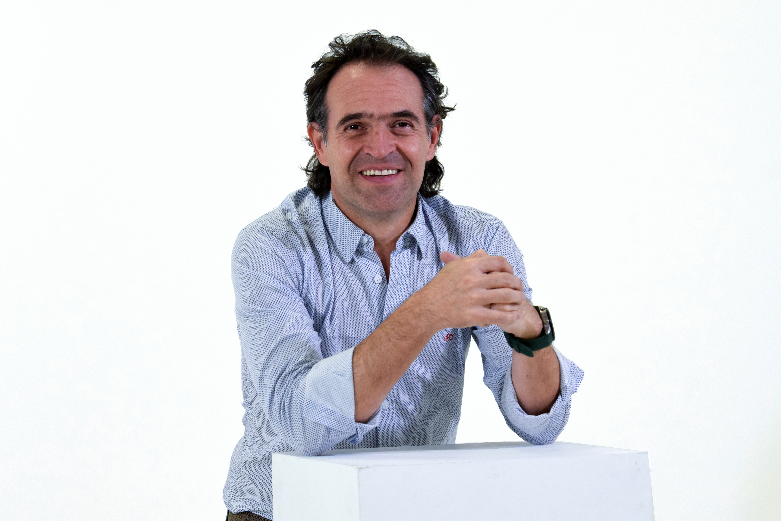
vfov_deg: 13.0
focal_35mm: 105
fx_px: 2278
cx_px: 390
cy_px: 260
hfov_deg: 19.5
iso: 1600
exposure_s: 1/160
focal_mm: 70
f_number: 5.6
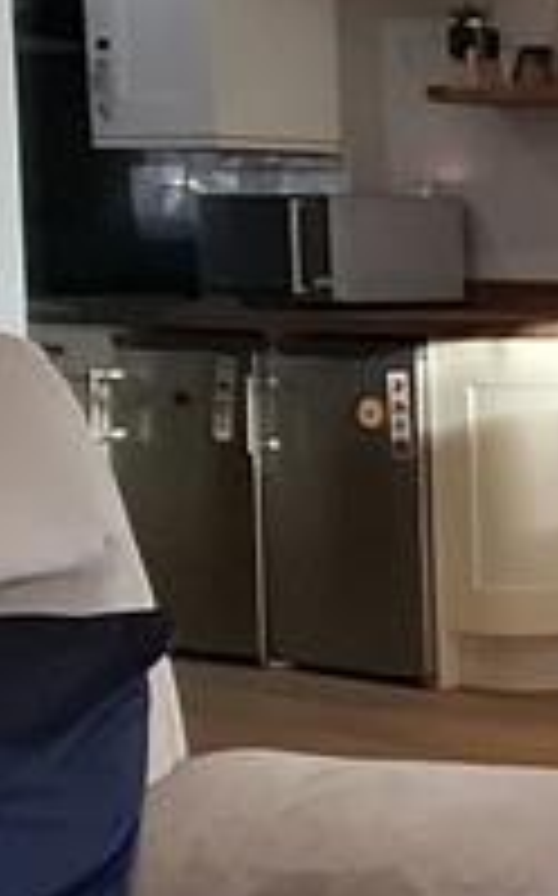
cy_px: 414
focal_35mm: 71
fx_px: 1731
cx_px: 1688
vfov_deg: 29.0
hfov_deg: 11.1
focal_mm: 1.74
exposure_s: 1/50
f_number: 2.2
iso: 80
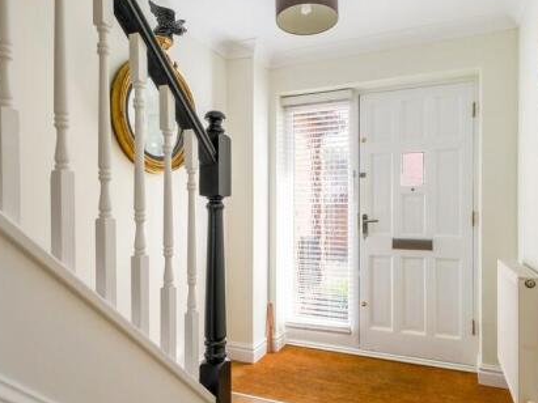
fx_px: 357
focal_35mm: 23
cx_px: 285
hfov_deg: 73.9
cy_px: 230
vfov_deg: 58.6
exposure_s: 1/30
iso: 160
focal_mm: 10.3
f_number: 7.1
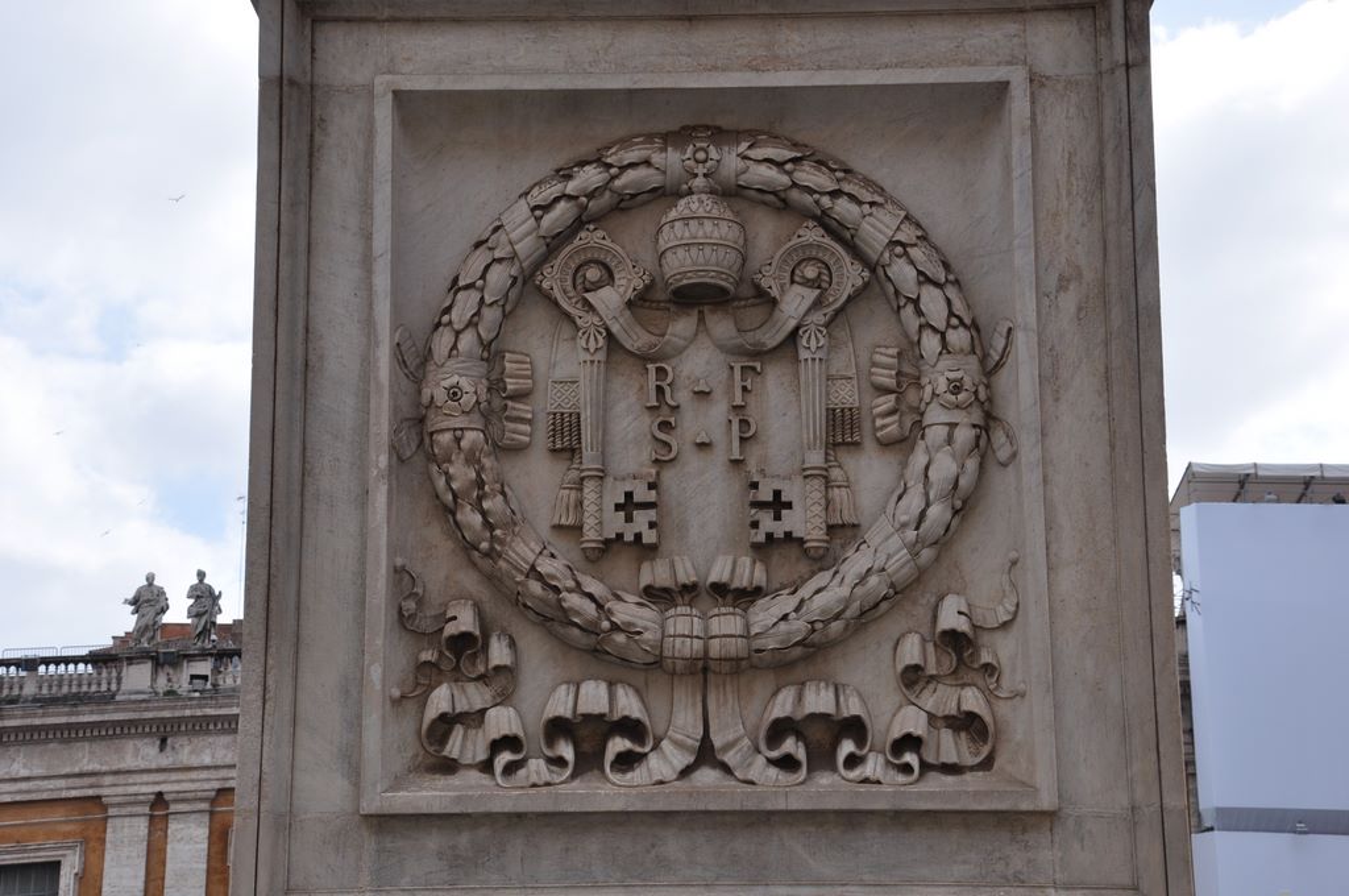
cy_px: 448
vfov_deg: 20.1
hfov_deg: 29.9
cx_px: 674
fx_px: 2526
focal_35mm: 68
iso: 200
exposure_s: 1/250
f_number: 10
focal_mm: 45
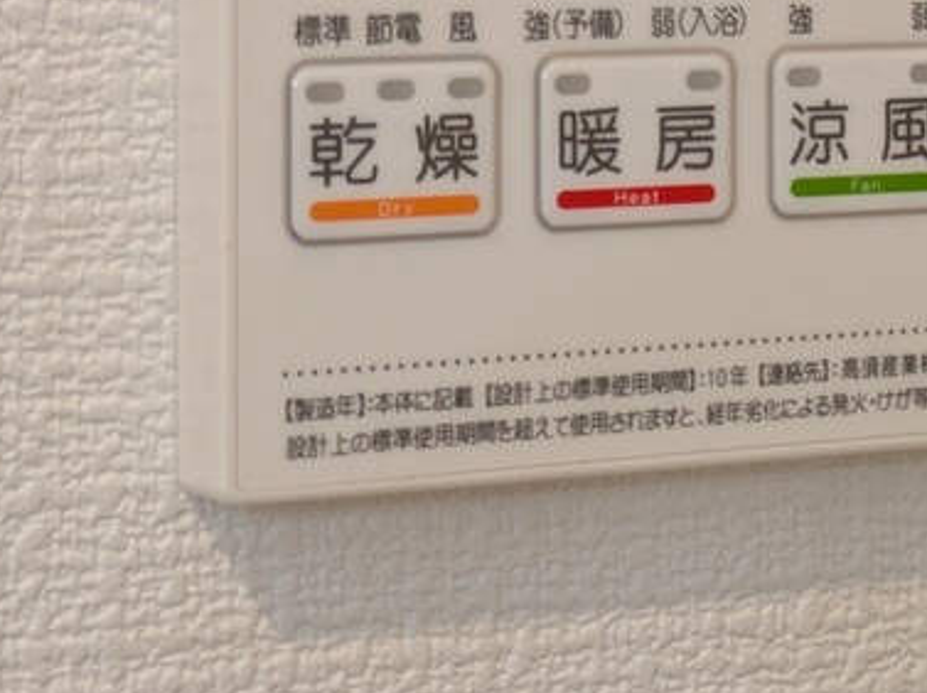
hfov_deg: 15.1
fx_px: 3478
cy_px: -118
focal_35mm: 130
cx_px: 750
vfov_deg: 11.2
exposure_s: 1/30
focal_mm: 5.43
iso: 74
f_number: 1.89
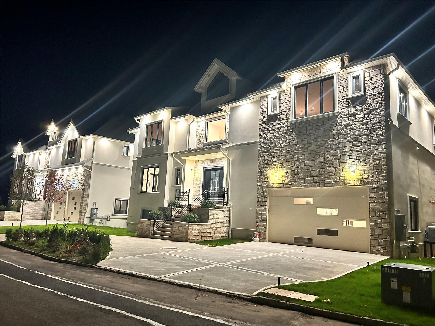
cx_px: 218
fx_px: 327
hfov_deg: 67.3
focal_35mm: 26
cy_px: 163
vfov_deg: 53.1
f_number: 1.5
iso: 500
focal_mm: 5.7
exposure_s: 1/40
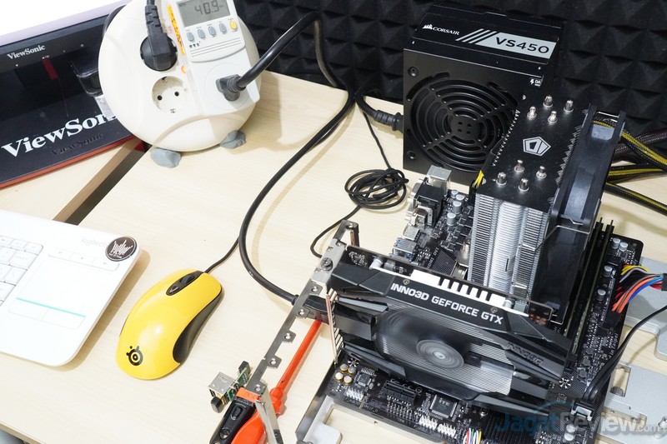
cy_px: 222
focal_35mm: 38
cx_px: 334
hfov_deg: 51.3
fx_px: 695
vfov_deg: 35.5
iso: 6400
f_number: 8
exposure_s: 1/30
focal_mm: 25
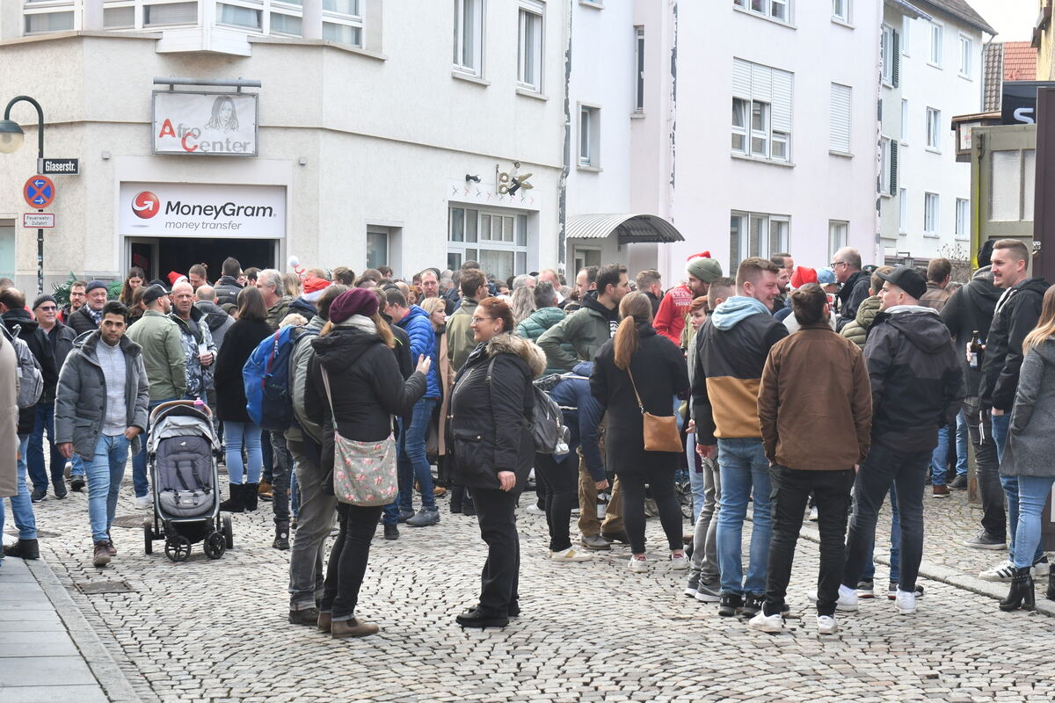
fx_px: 2198
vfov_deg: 18.2
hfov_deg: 27.0
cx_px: 528
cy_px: 352
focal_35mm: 75
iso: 640
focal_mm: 50
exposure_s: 1/125
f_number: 5.6
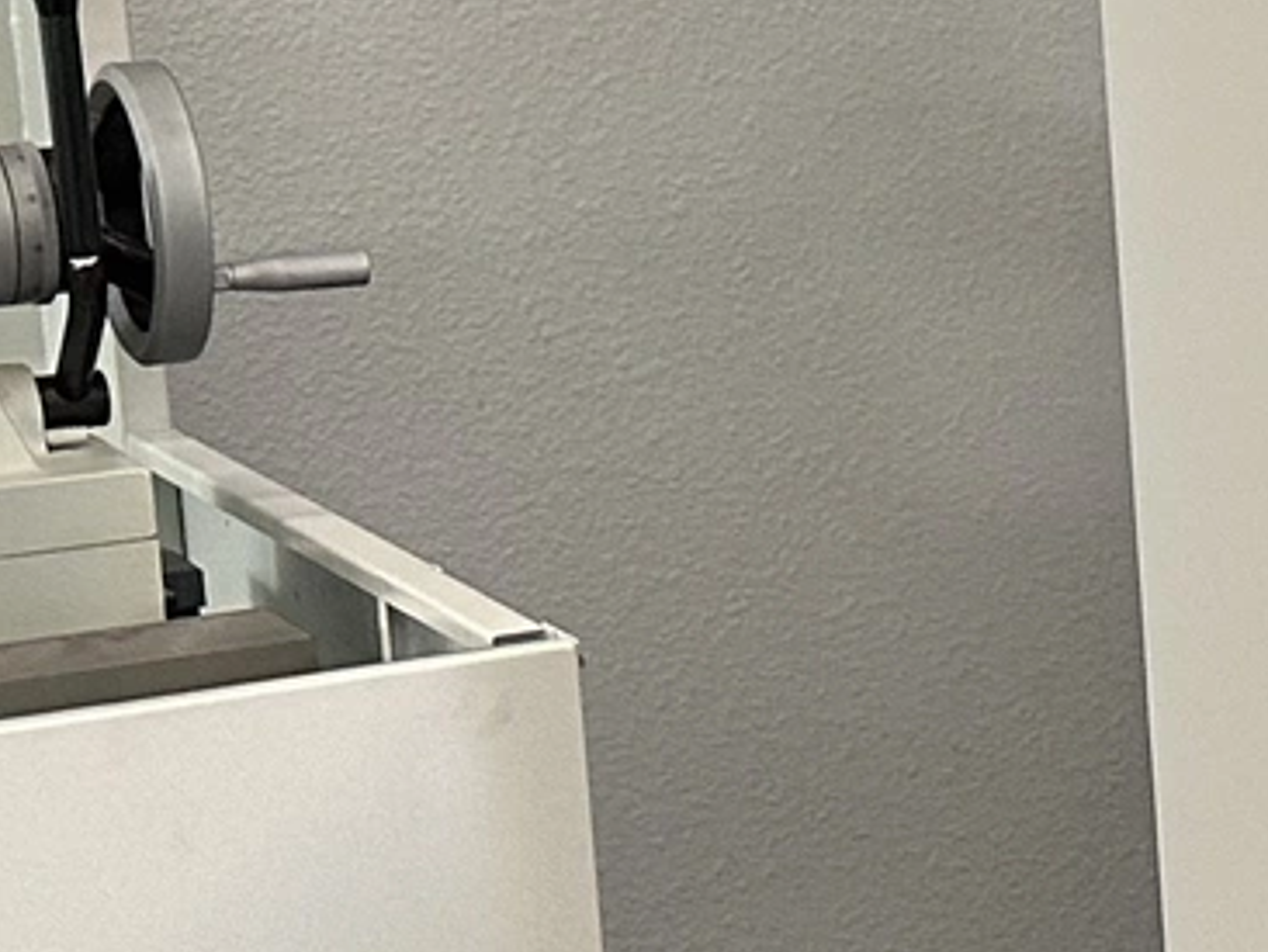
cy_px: 201
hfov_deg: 11.6
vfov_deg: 11.3
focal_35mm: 131
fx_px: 4802
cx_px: 3267
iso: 160
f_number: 1.78
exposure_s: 1/60
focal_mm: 6.86
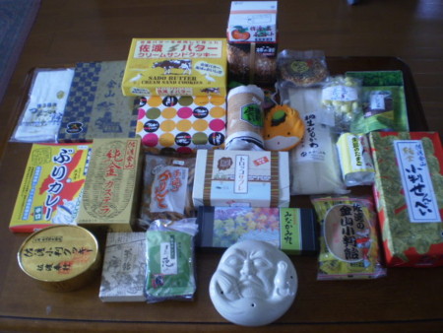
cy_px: 166
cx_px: 222
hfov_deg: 51.3
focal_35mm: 36
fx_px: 461
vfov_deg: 39.7
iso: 125
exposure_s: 1/8
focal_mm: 6.3
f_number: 3.1
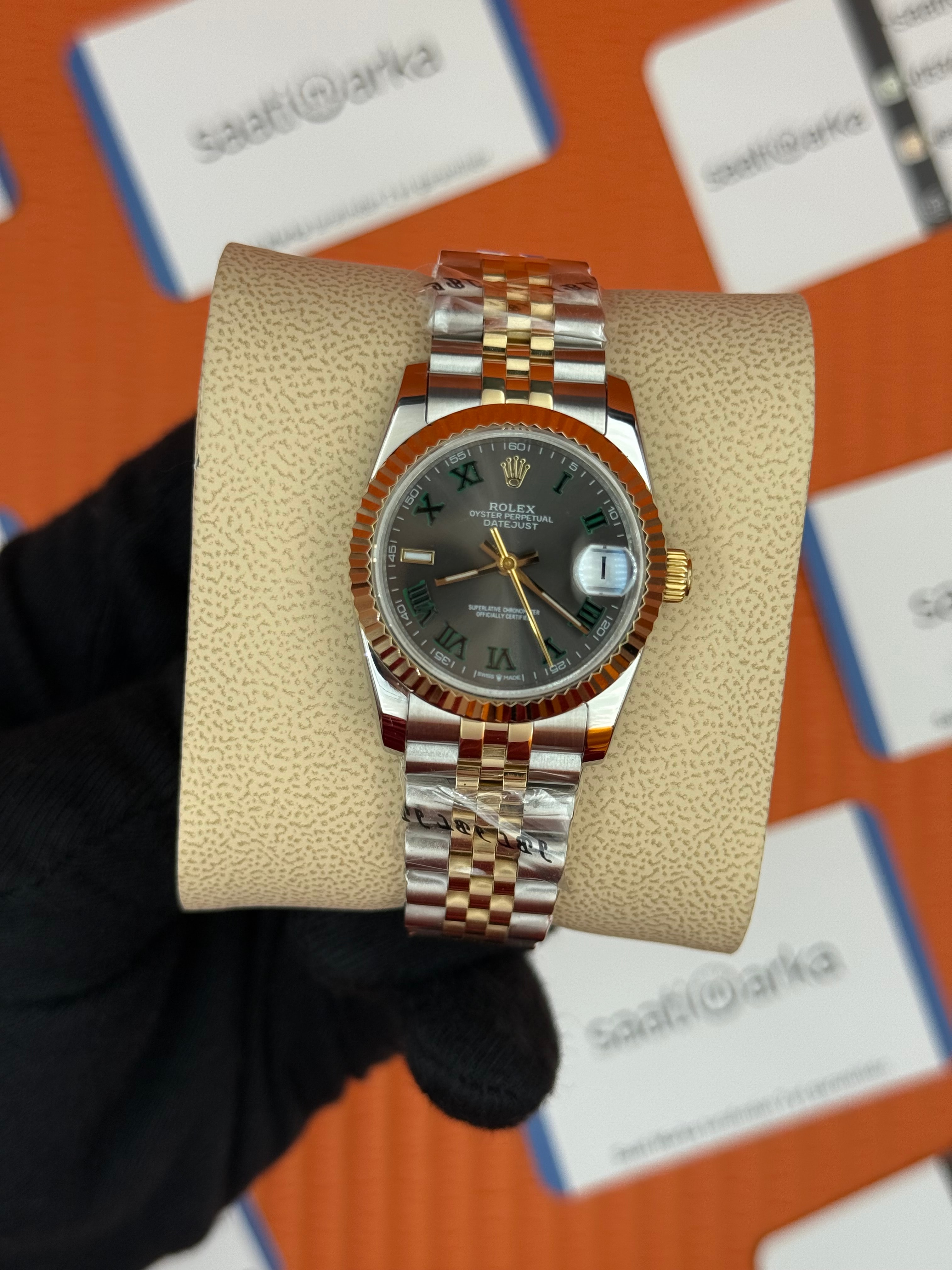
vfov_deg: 39.7
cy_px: 635
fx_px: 1760
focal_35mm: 48
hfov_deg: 30.3
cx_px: 476
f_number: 1.78
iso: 64
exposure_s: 1/747
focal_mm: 6.76
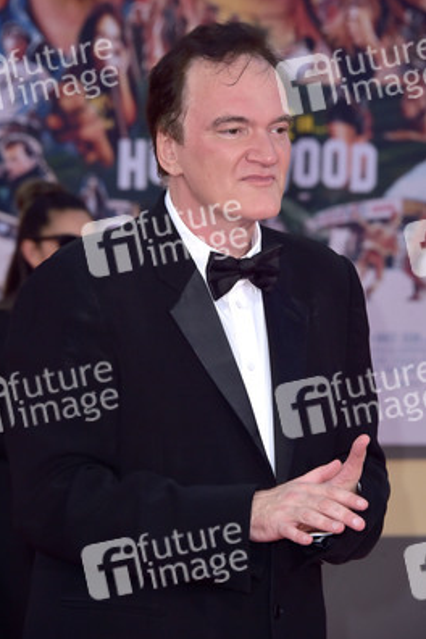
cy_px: 320
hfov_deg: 8.0
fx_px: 3053
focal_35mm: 172
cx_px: 212
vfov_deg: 11.9
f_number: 7.1
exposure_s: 1/250
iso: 800
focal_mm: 170
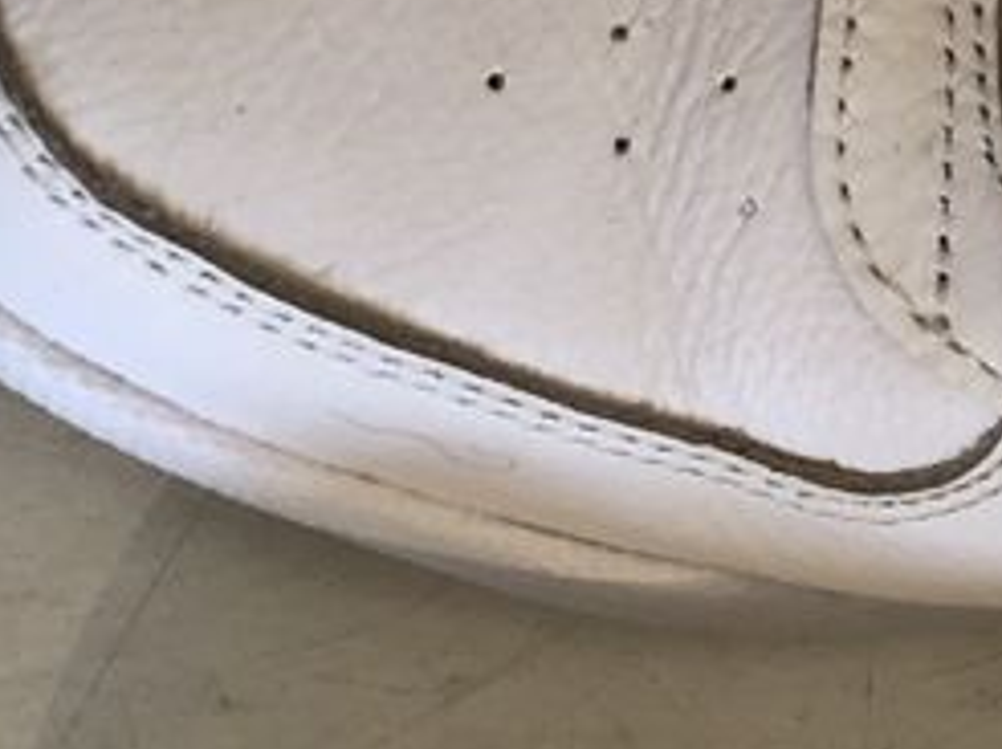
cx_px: 1568
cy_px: 810
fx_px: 3297
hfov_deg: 15.7
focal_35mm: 114
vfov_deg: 12.8
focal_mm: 3.99
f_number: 1.8
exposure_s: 1/10
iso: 100
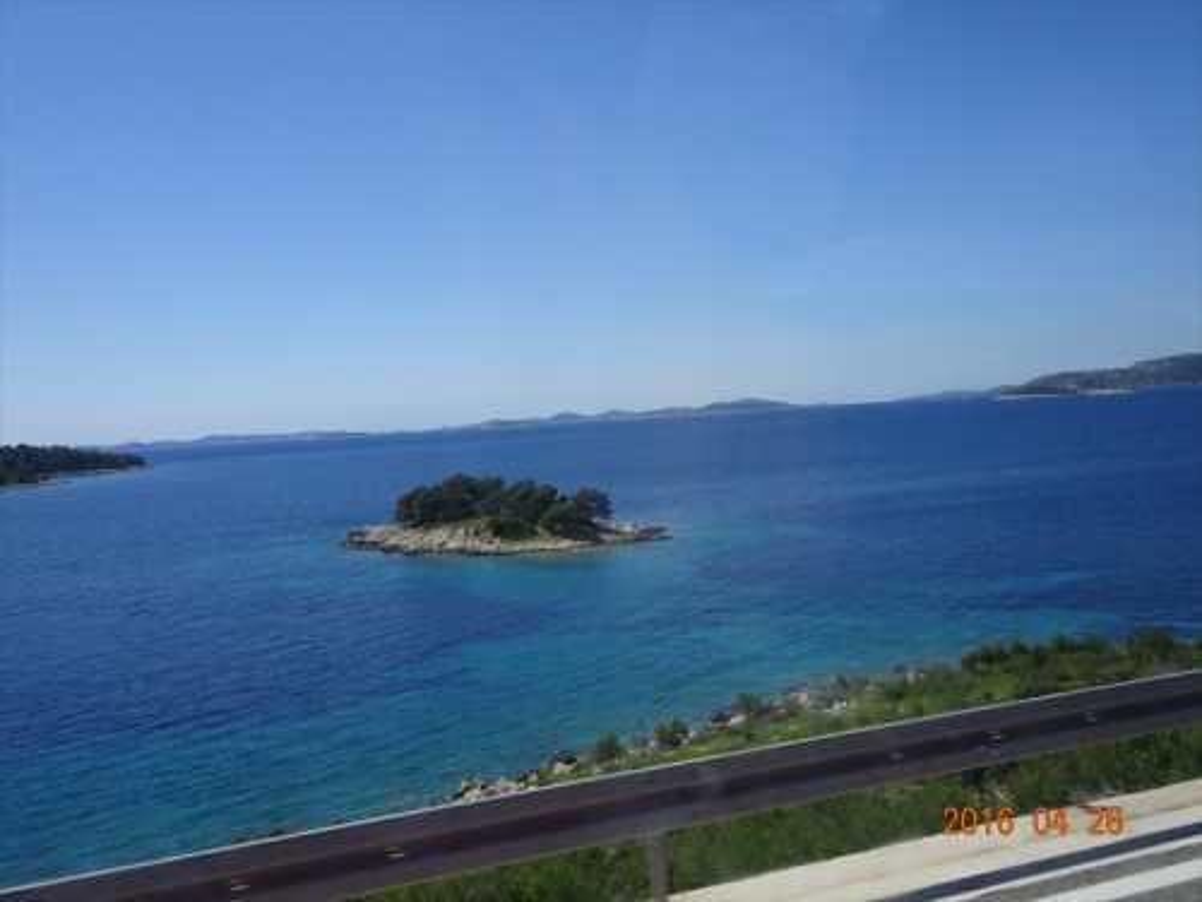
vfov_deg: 38.7
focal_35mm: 37
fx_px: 1285
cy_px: 451
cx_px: 601
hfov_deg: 50.1
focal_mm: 6.37
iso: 80
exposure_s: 1/500
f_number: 4
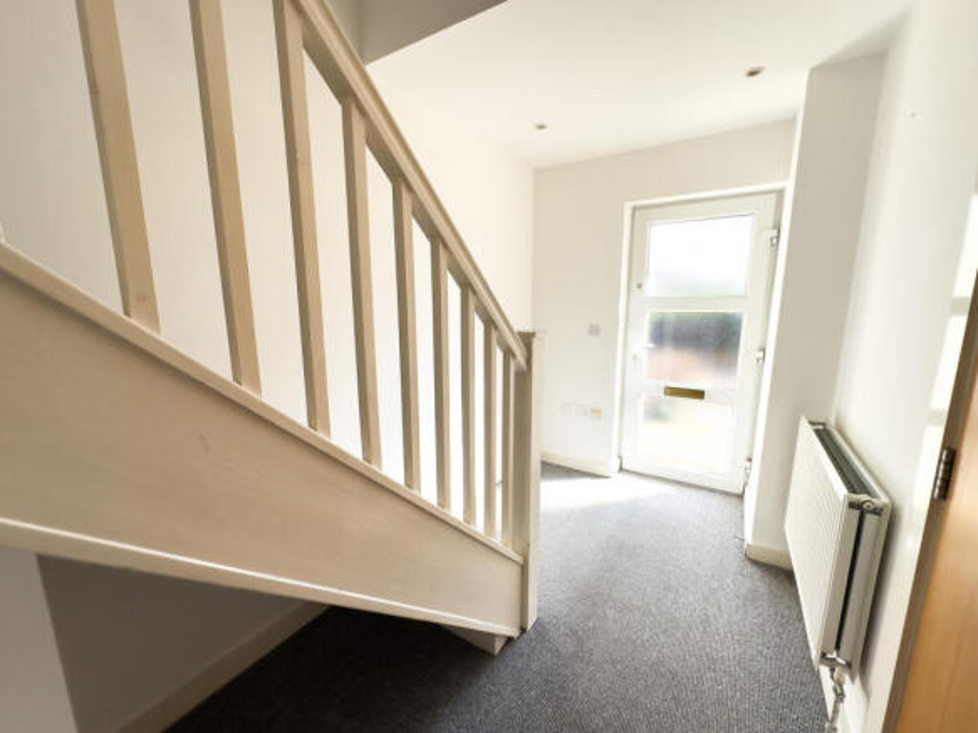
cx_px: 489
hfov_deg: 102.1
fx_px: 395
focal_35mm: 14
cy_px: 366
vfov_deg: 85.7
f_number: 2.2
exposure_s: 1/310
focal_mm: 2.22
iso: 40
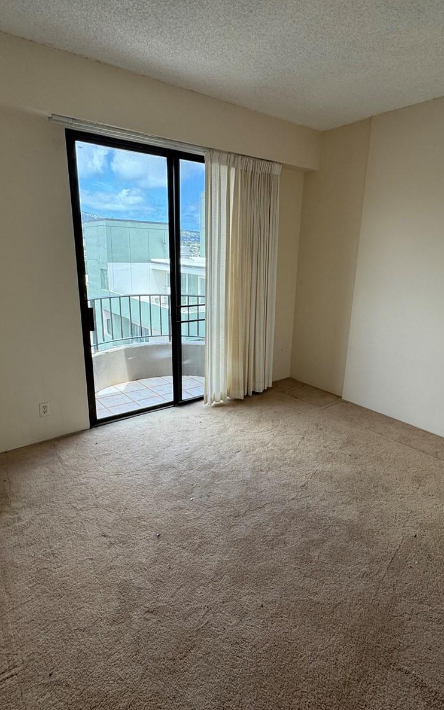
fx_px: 387
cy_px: 354
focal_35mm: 20
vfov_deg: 85.1
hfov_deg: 59.5
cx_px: 247
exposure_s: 1/149
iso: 40
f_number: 2.2
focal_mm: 2.22
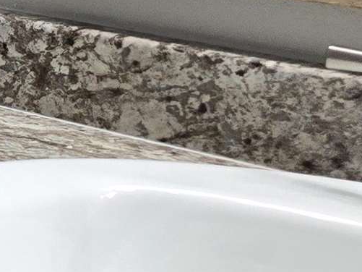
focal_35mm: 141
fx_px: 1475
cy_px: -49
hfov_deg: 10.5
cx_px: -677
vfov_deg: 10.4
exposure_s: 1/120
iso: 400
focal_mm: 6.3
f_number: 1.7
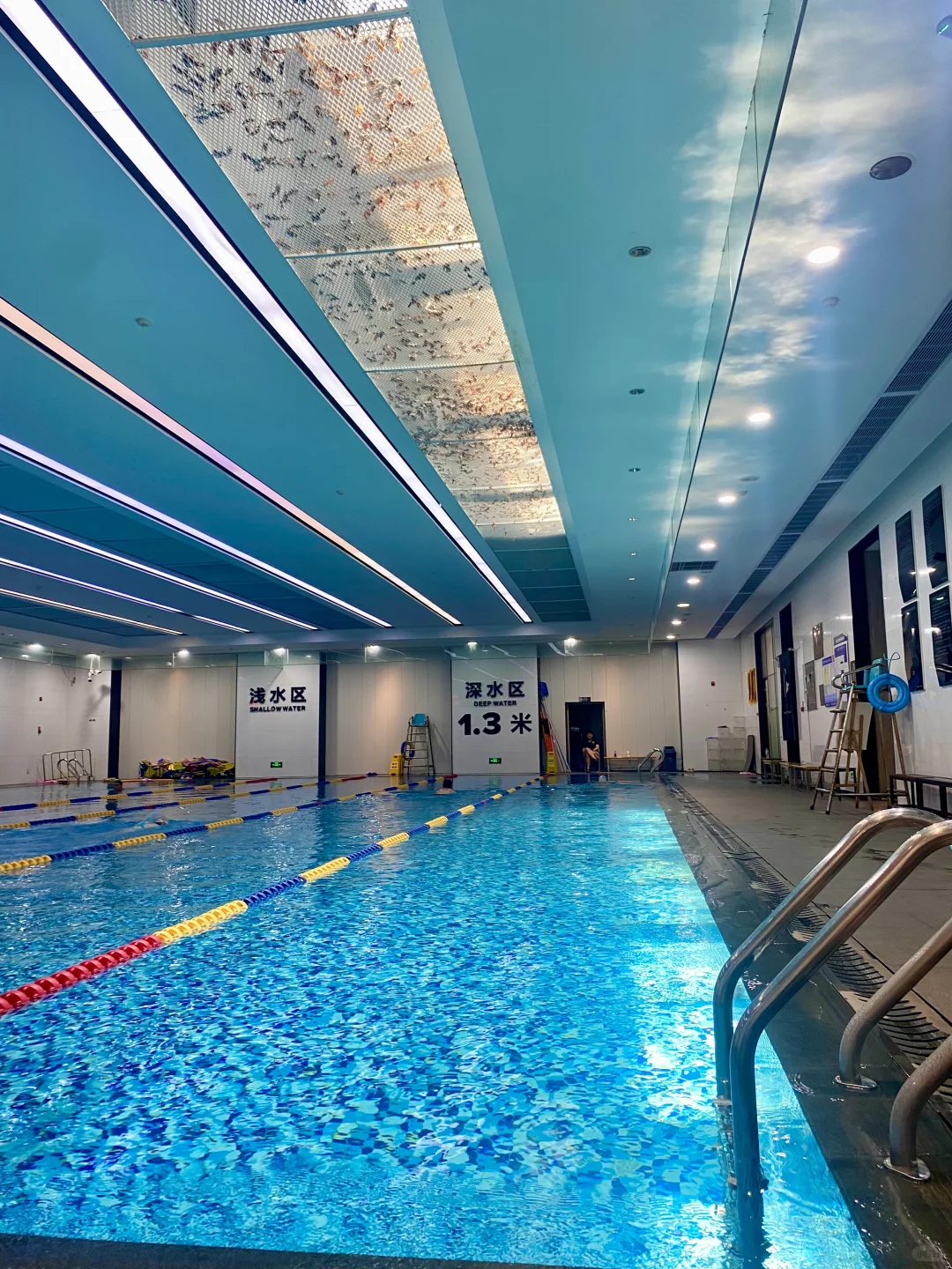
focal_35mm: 26
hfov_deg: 53.1
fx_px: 953
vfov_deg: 67.3
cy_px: 634
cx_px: 476
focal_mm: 4.25
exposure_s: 1/50
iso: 64
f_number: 1.8
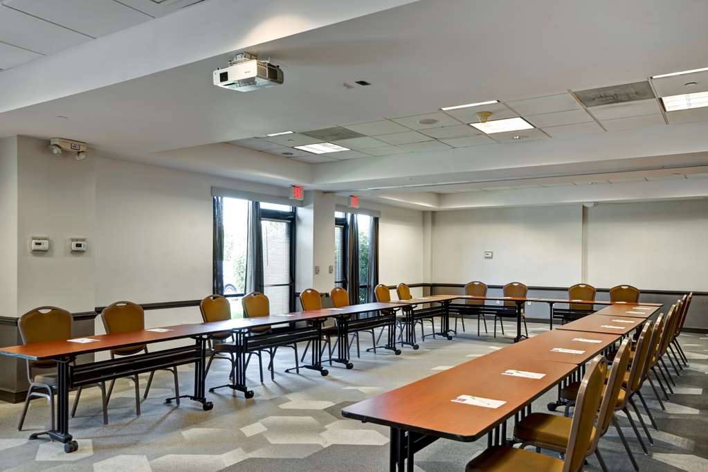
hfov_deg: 69.4
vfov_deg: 49.6
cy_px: 236
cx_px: 354
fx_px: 511
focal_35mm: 26
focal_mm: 26
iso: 200
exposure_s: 1/6
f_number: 8
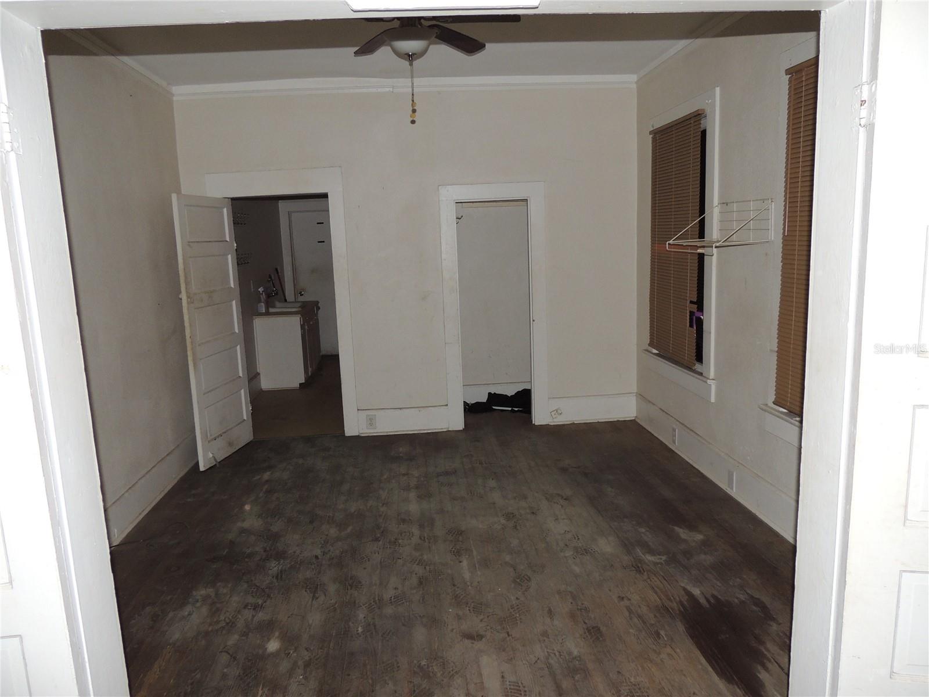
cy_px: 348
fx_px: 644
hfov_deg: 71.6
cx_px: 464
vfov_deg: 56.8
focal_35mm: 24
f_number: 3
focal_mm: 4.3
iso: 200
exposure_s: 1/30
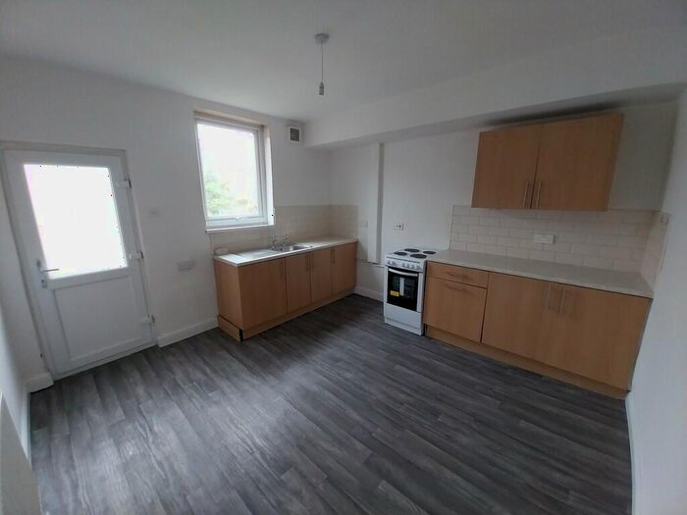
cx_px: 344
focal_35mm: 13
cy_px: 258
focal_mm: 1.13
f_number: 2.2
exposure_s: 1/50.1
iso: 125
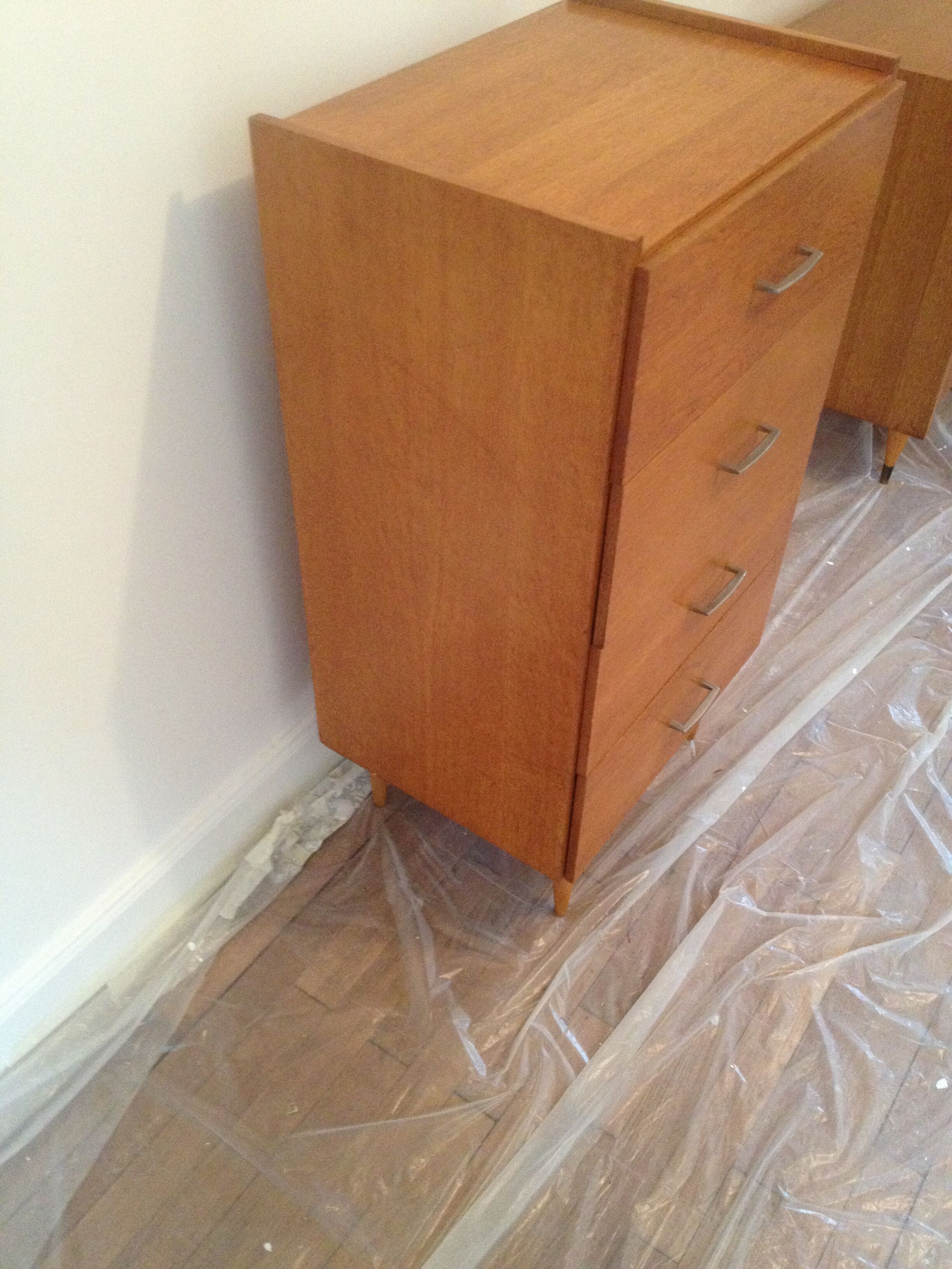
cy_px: 634
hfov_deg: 40.7
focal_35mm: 35
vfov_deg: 52.6
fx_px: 1283
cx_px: 476
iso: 320
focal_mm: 4.28
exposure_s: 1/20
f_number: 2.4
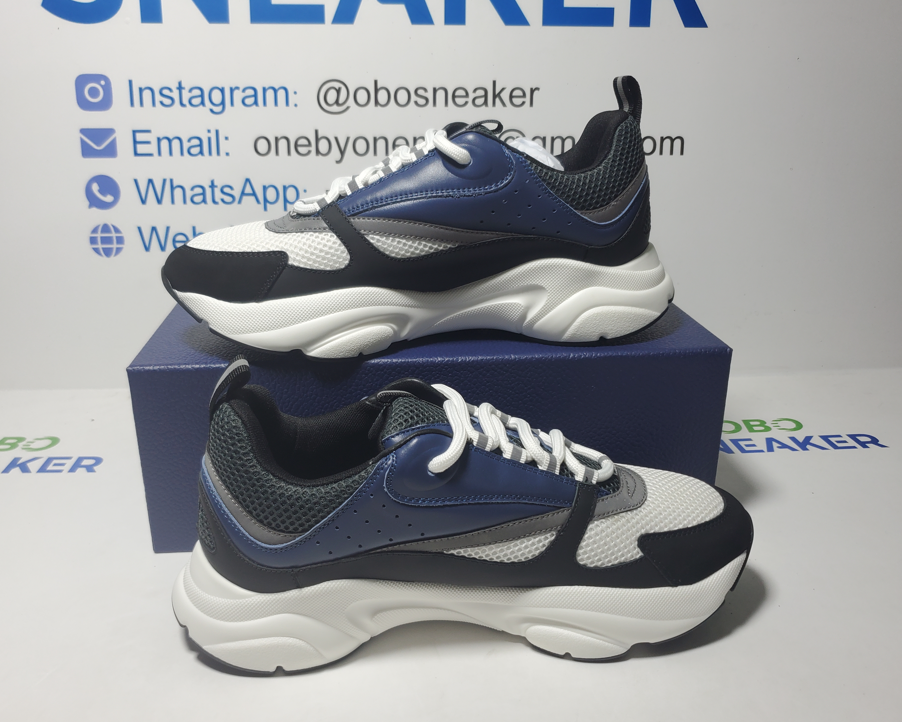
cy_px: 357
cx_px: 446
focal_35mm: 28
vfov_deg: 51.5
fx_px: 748
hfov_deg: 62.2
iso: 50
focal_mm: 4.3
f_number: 1.5
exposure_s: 1/376
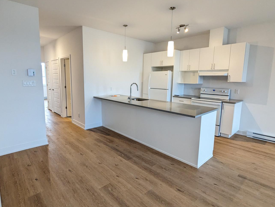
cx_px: 130
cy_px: 100
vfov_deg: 68.8
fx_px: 151
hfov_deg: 84.5
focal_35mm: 19
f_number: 2.2
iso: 316
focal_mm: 2.35
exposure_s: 1/90.1
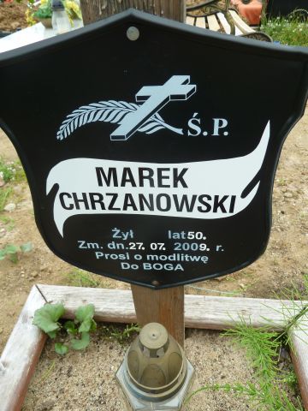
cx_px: 154
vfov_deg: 69.4
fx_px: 297
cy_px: 206
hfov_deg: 54.9
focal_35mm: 25
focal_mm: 4.1
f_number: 3.5
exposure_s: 1/100
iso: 80
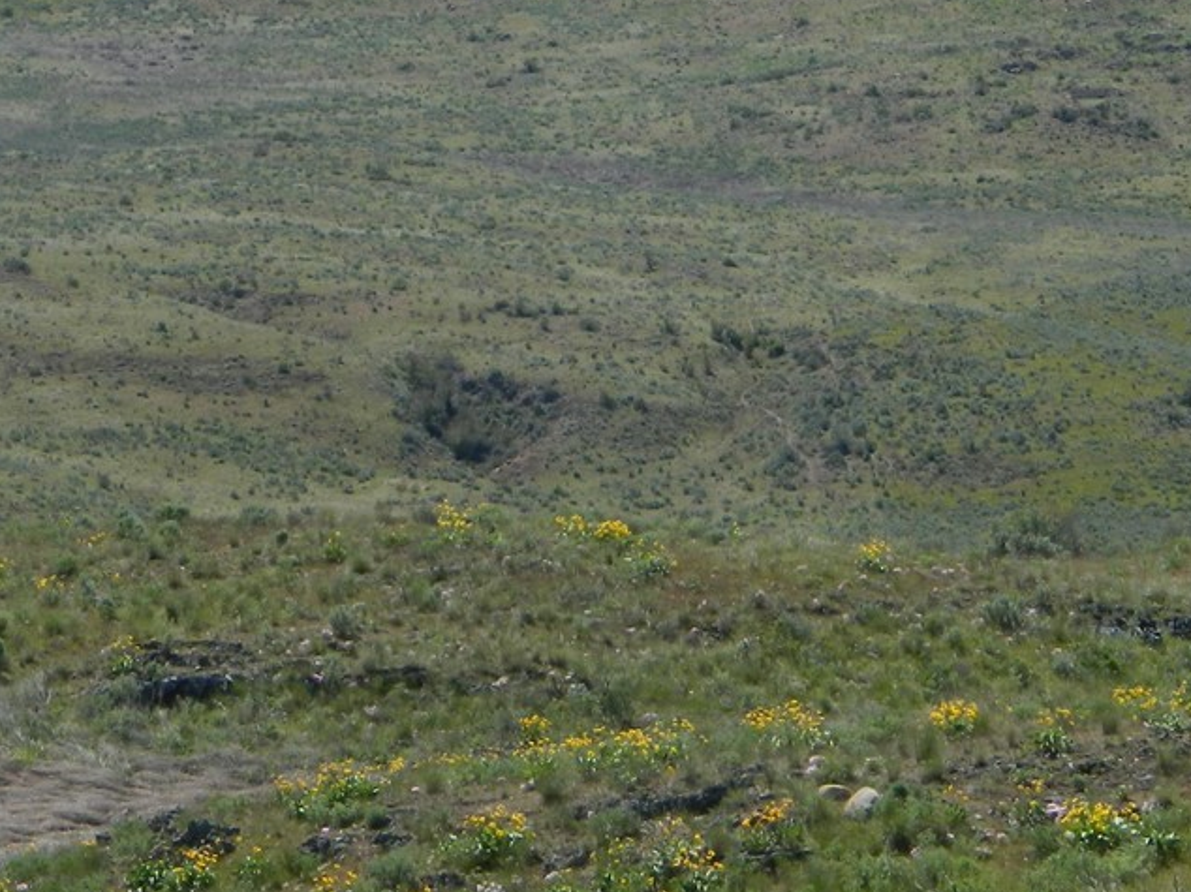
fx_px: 8942
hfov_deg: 7.6
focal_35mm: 260
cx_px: 629
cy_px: 259
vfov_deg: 5.7
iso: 80
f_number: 4.5
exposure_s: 1/640
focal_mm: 18.6
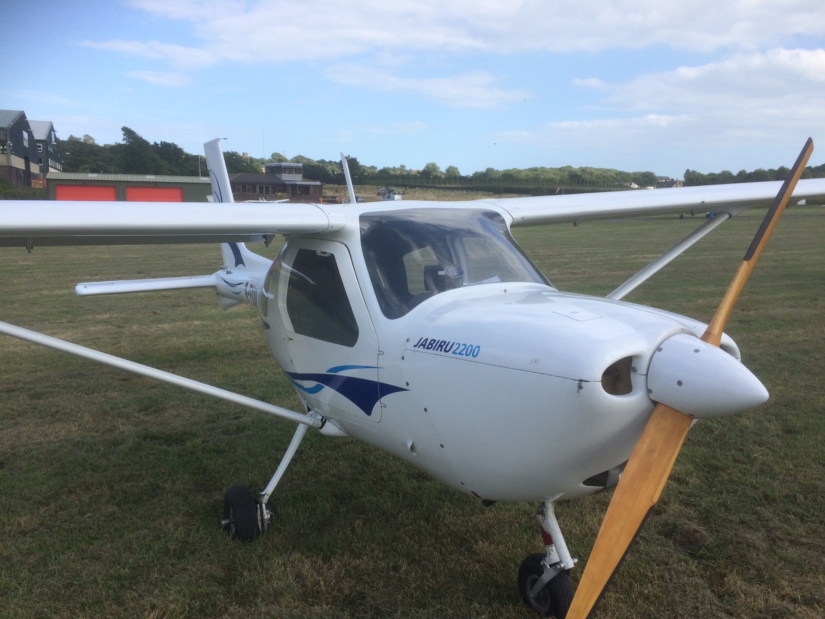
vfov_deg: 48.2
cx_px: 412
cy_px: 310
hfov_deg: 61.7
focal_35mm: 29
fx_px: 691
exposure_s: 1/1282
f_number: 2.2
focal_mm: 4.15
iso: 32
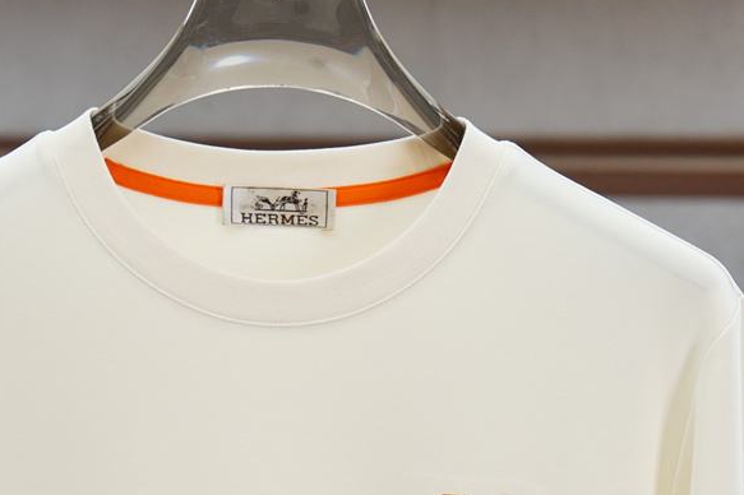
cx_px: 286
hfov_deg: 13.4
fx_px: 3159
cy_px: 370
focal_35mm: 153
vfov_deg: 9.0
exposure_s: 1/125
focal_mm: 55
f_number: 4
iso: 640
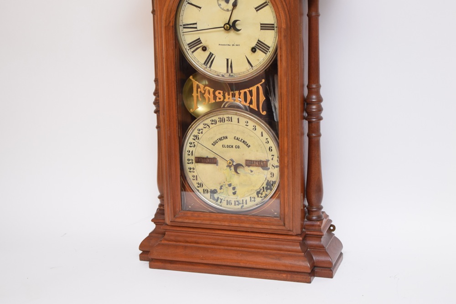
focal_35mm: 82
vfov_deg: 16.6
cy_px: 152
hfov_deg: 24.6
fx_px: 1045
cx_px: 228
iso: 800
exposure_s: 1/80
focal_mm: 55
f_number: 5.6
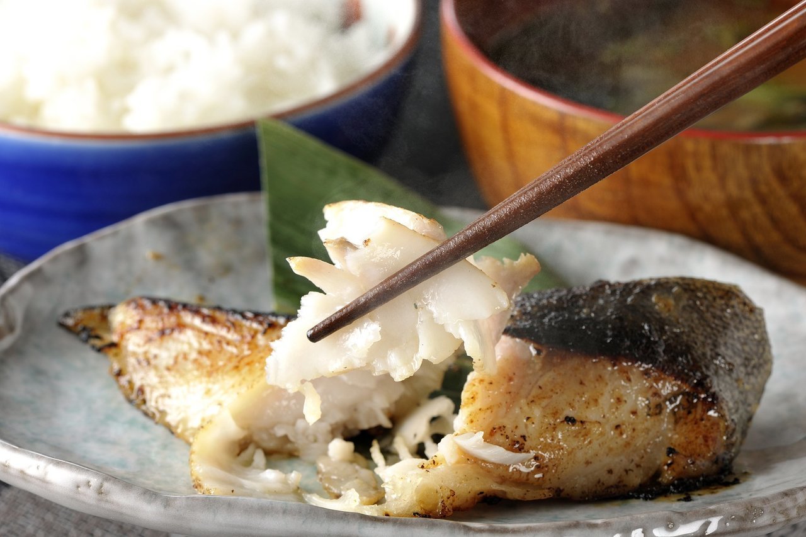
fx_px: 2350
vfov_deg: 13.0
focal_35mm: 105
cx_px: 403
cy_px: 268
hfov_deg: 19.5
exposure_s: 1/125
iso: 100
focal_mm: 105
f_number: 13
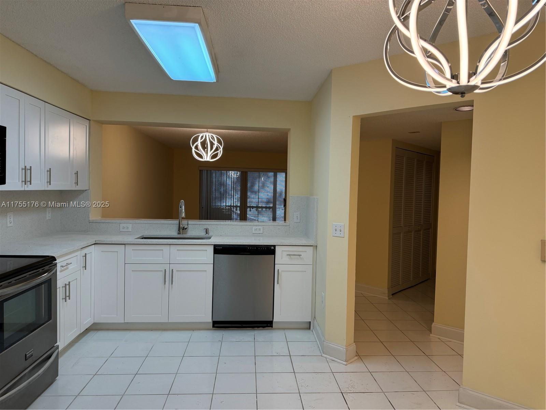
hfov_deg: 71.6
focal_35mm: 24
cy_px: 205
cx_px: 273
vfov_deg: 56.8
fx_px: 379
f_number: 1.78
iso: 125
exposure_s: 1/120
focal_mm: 6.86
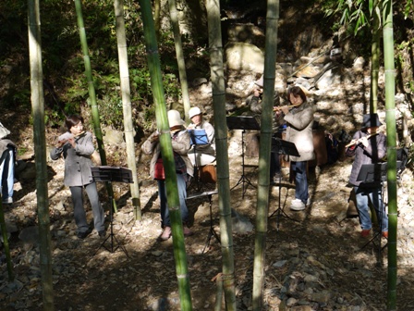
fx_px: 813
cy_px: 156
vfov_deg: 21.6
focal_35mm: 68
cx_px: 207
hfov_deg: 28.6
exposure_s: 1/80
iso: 100
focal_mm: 34
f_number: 5.5
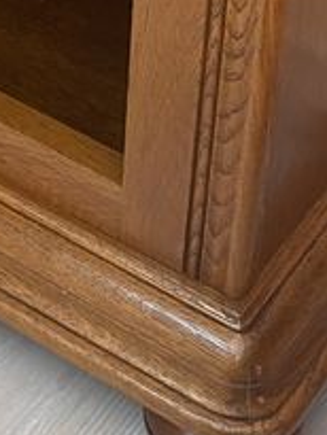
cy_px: -214
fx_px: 1598
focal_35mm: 127
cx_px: -132
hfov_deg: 11.3
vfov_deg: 14.5
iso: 125
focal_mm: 4.25
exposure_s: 1/77
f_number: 1.8
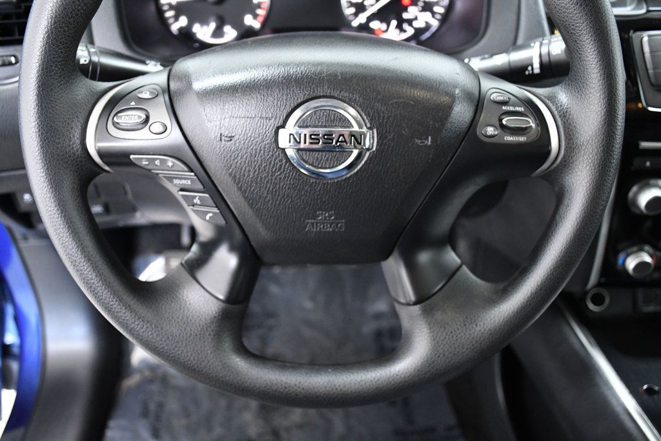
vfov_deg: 34.2
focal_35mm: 39
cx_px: 330
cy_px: 220
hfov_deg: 49.6
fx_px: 716
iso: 2500
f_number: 4
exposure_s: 1/60
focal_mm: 26
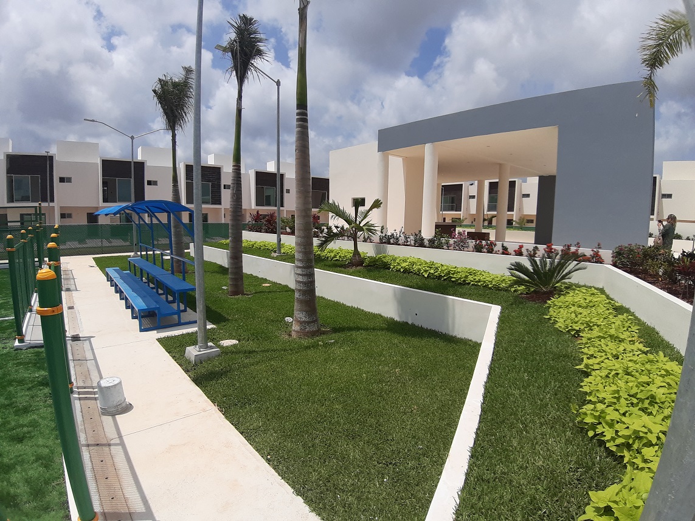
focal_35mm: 18
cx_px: 348
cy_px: 260
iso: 40
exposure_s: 1/2513
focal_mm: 1.87
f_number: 2.4
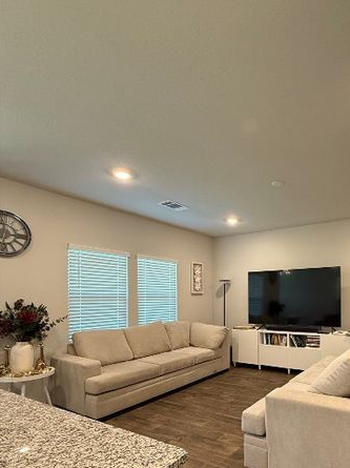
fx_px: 284
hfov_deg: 60.1
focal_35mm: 21
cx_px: 261
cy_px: 298
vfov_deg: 77.3
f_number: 2.2
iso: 320
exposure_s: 1/60
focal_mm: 2.22
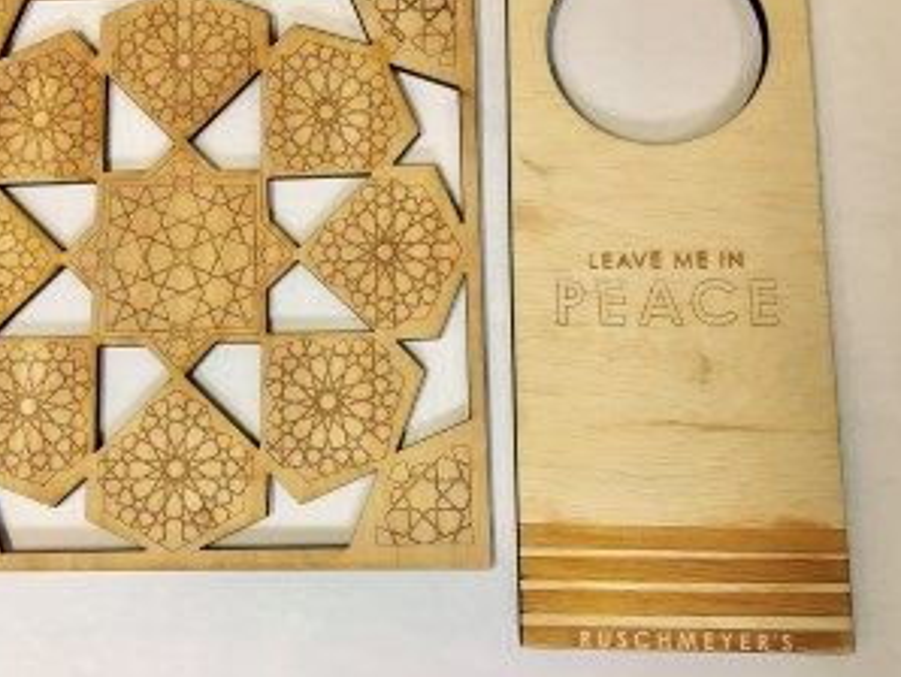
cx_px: 366
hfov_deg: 52.3
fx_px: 912
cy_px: 275
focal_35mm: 35
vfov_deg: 40.6
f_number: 2.2
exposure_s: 1/30
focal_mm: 4.15
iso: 25
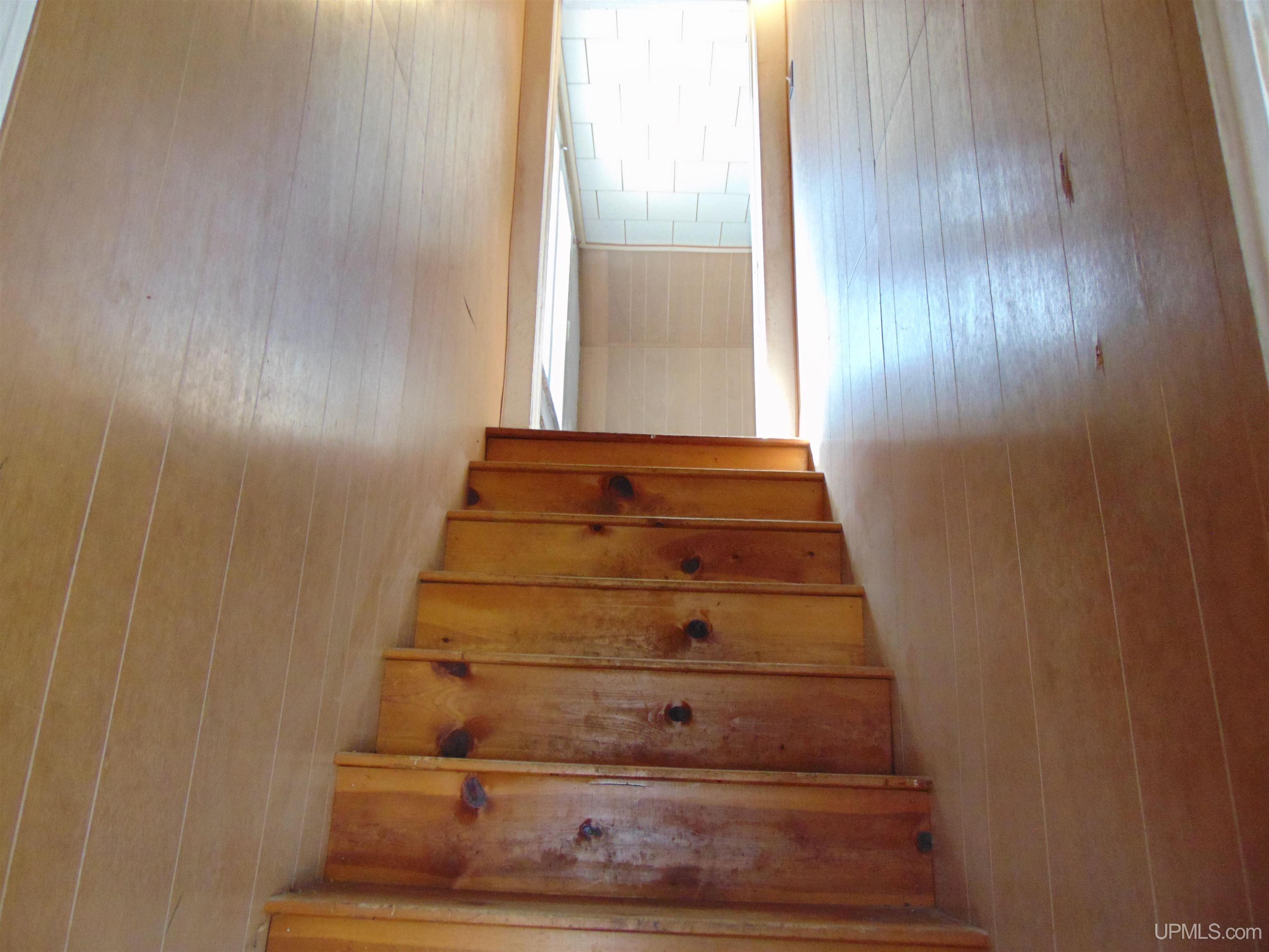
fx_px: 916
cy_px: 476
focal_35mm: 25
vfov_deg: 54.9
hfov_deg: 69.4
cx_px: 634
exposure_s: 1/30
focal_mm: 4.5
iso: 320
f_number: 3
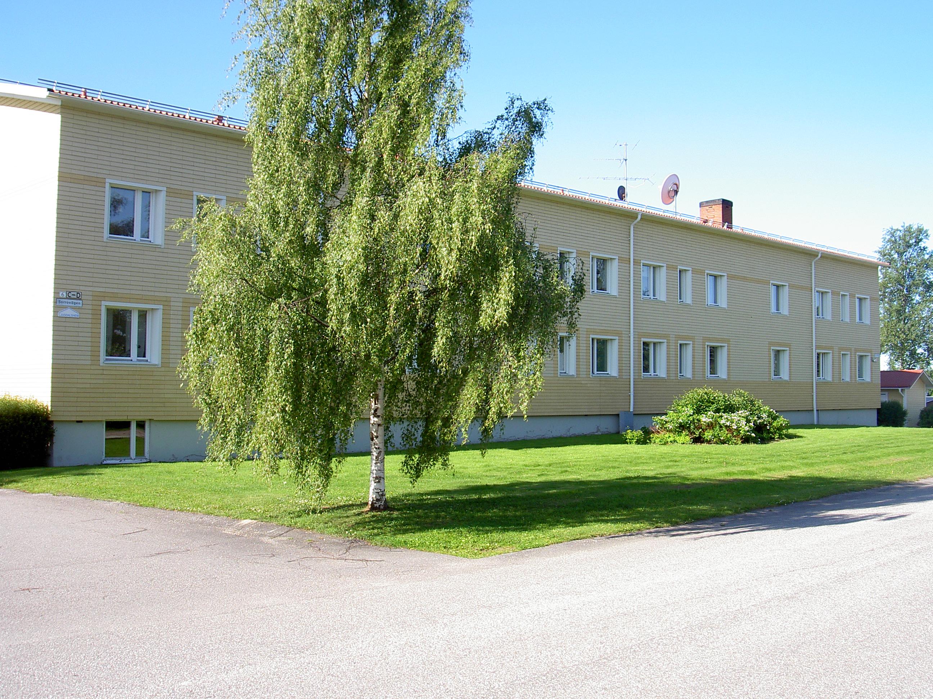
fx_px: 1051
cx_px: 466
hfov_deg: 47.9
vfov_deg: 36.8
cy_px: 350
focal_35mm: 39
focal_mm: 8
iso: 100
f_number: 4.7
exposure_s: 1/160
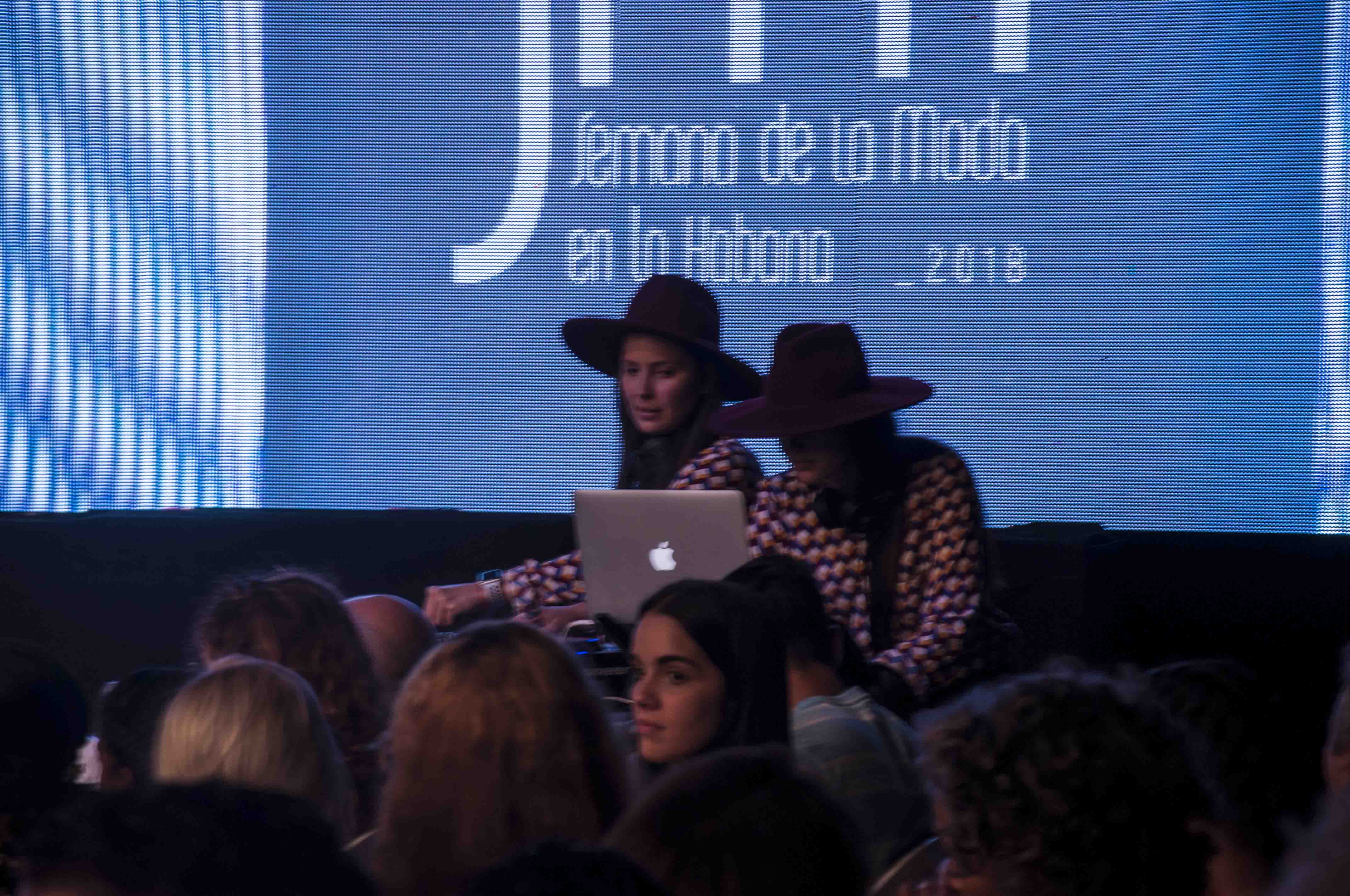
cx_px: 675
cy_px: 448
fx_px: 5899
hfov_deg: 13.1
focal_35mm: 158
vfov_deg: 8.7
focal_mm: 105
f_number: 11
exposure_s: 1/13
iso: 200
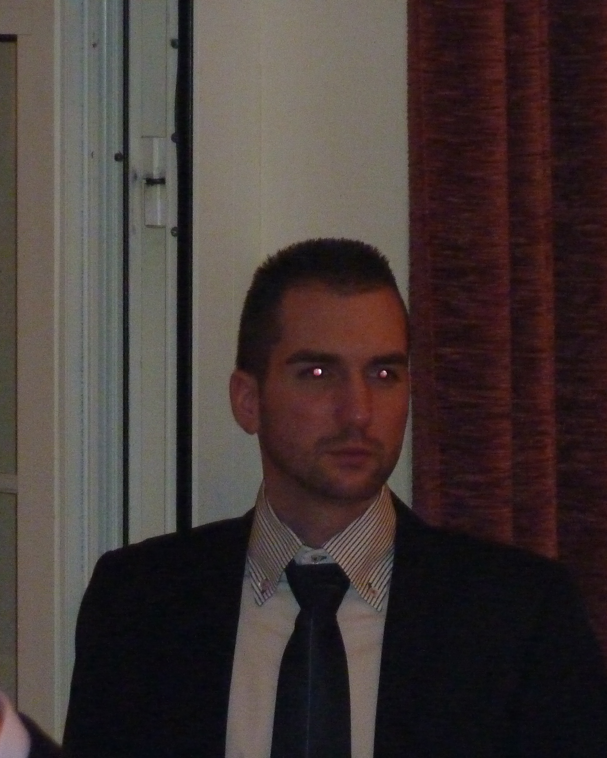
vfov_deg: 5.5
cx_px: 361
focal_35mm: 353
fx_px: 7926
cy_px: 379
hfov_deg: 4.4
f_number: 4.6
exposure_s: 1/50
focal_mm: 37
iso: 800
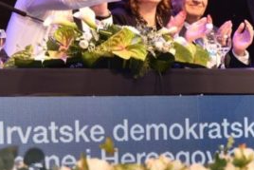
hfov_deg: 6.6
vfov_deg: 4.4
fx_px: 2217
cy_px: -5
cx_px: 136
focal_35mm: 314
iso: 1000
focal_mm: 112
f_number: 5.3
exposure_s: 1/100
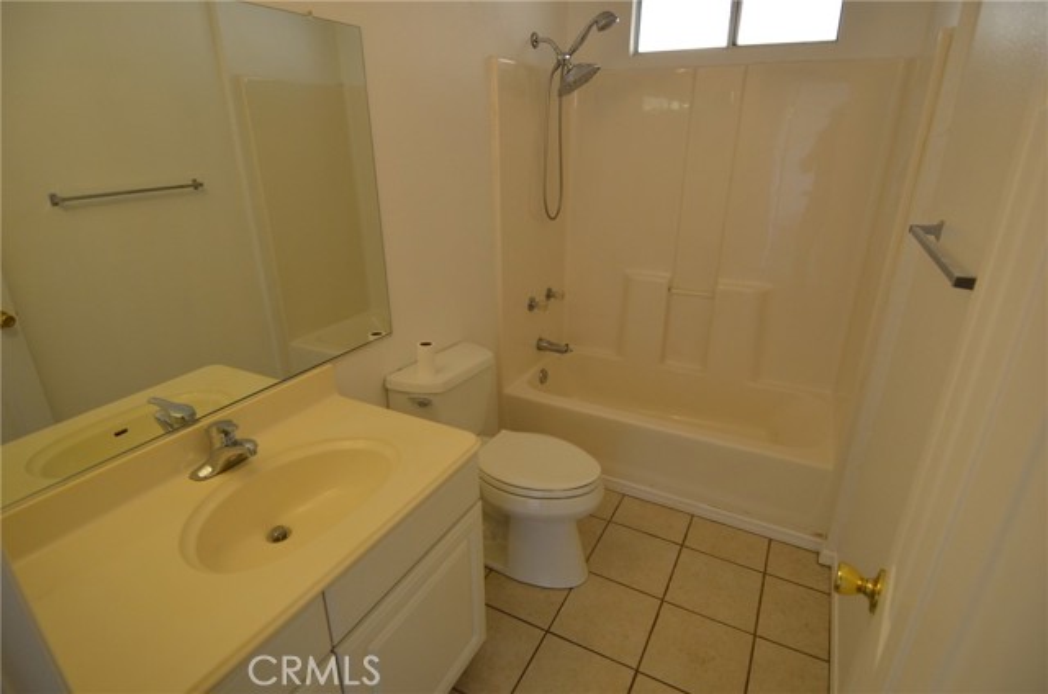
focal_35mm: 18
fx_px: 523
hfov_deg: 90.1
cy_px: 347
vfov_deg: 67.2
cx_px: 524
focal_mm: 12
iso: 800
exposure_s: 1/50
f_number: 4
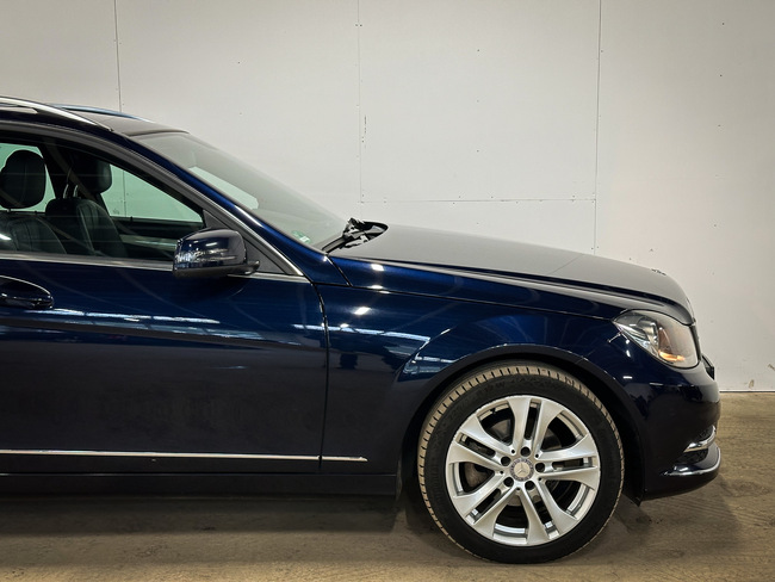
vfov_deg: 30.3
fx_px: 1075
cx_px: 388
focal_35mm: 48
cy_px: 291
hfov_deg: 39.6
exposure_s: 1/50
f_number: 1.8
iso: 160
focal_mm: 6.86
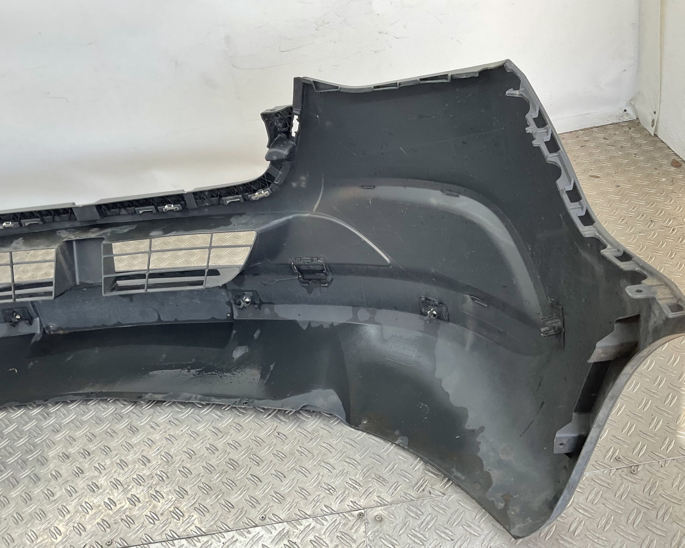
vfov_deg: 47.1
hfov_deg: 57.2
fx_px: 628
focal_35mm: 31
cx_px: 348
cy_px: 267
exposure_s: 1/100
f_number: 1.8
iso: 20
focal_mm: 3
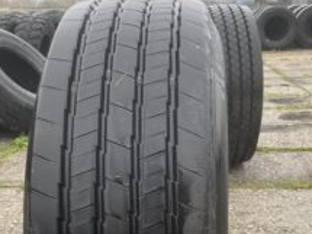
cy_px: 169
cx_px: 147
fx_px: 468
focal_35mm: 52
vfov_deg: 27.7
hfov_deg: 36.8
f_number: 1.8
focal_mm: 4.25
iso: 64
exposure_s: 1/121
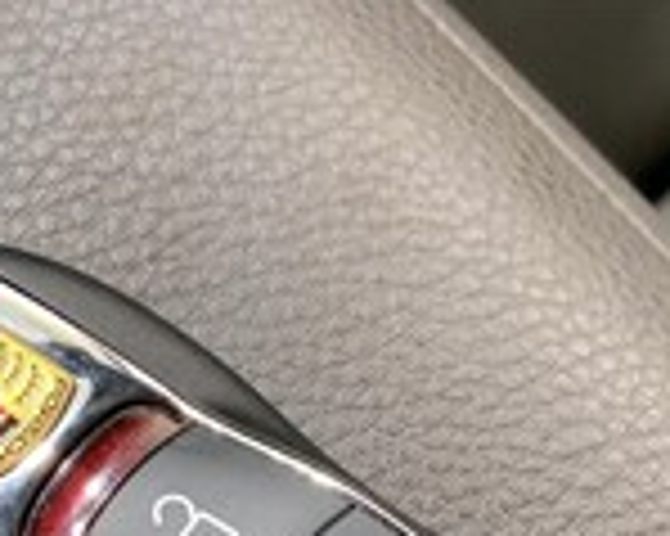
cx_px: 310
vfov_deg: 17.9
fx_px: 1585
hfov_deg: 23.9
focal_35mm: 80
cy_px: 696
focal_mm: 3
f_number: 1.8
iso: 64
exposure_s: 1/61
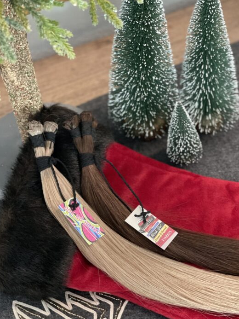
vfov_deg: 32.1
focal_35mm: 60
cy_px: 181
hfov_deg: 24.4
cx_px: 120
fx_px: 552
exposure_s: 1/24
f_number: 2
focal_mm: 6
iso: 500
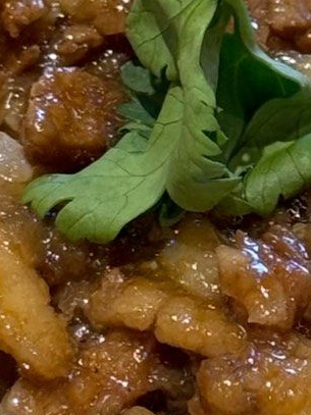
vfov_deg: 6.2
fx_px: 3859
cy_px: 97
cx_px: 146
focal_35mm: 322
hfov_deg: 4.6
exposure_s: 1/100
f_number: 1.78
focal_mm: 6.86
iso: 80
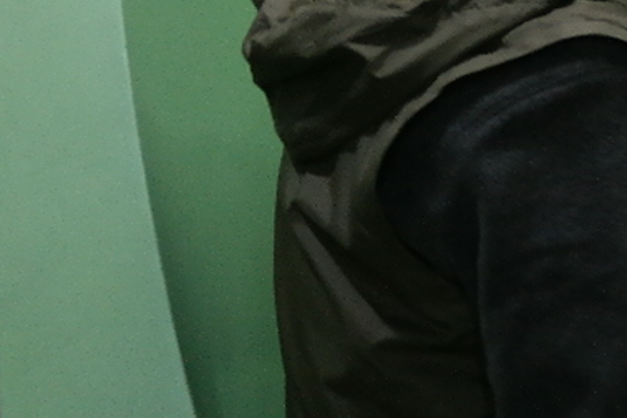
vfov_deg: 9.9
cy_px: 12
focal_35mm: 137
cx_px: 1415
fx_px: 2386
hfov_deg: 12.4
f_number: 3.5
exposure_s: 1/40
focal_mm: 20
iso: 800
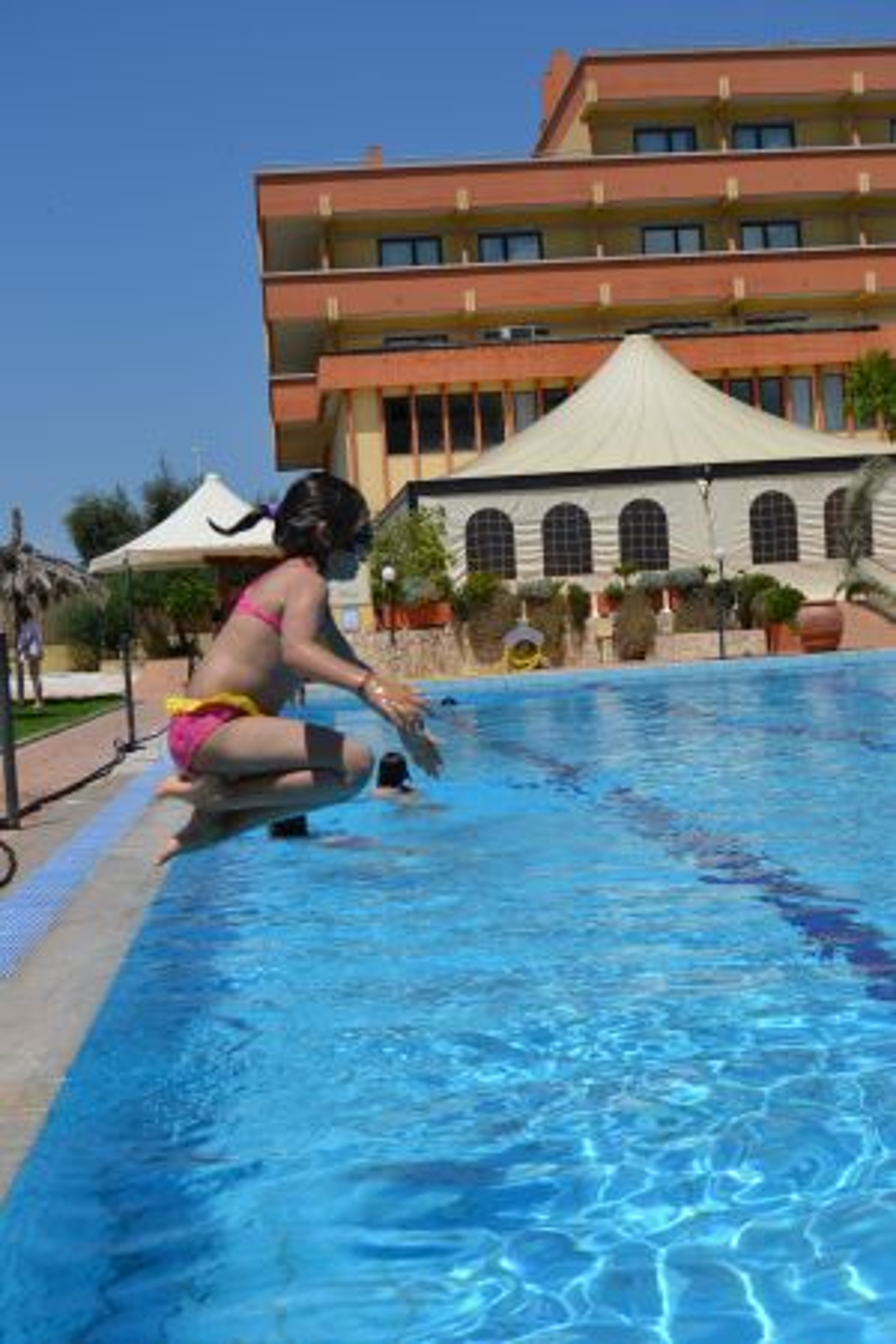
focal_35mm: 48
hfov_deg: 28.1
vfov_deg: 41.1
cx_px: 448
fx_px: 1792
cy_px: 672
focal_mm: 32
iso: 320
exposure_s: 1/2000
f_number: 7.1
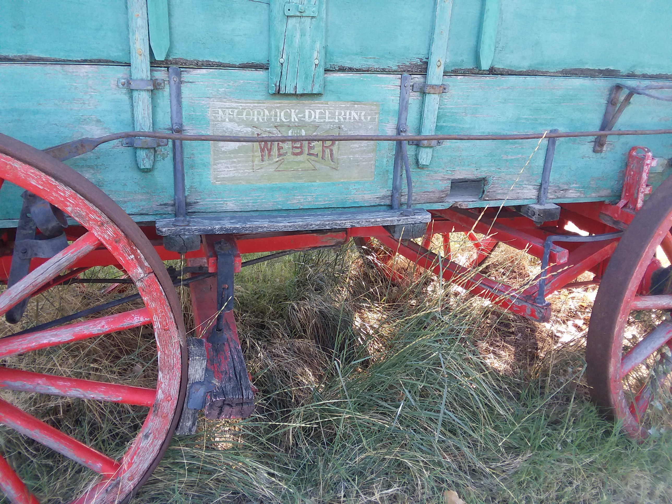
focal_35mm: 29
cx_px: 336
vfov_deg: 48.2
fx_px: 563
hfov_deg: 61.7
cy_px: 252
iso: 64
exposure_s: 1/120
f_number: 1.9
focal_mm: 2.47
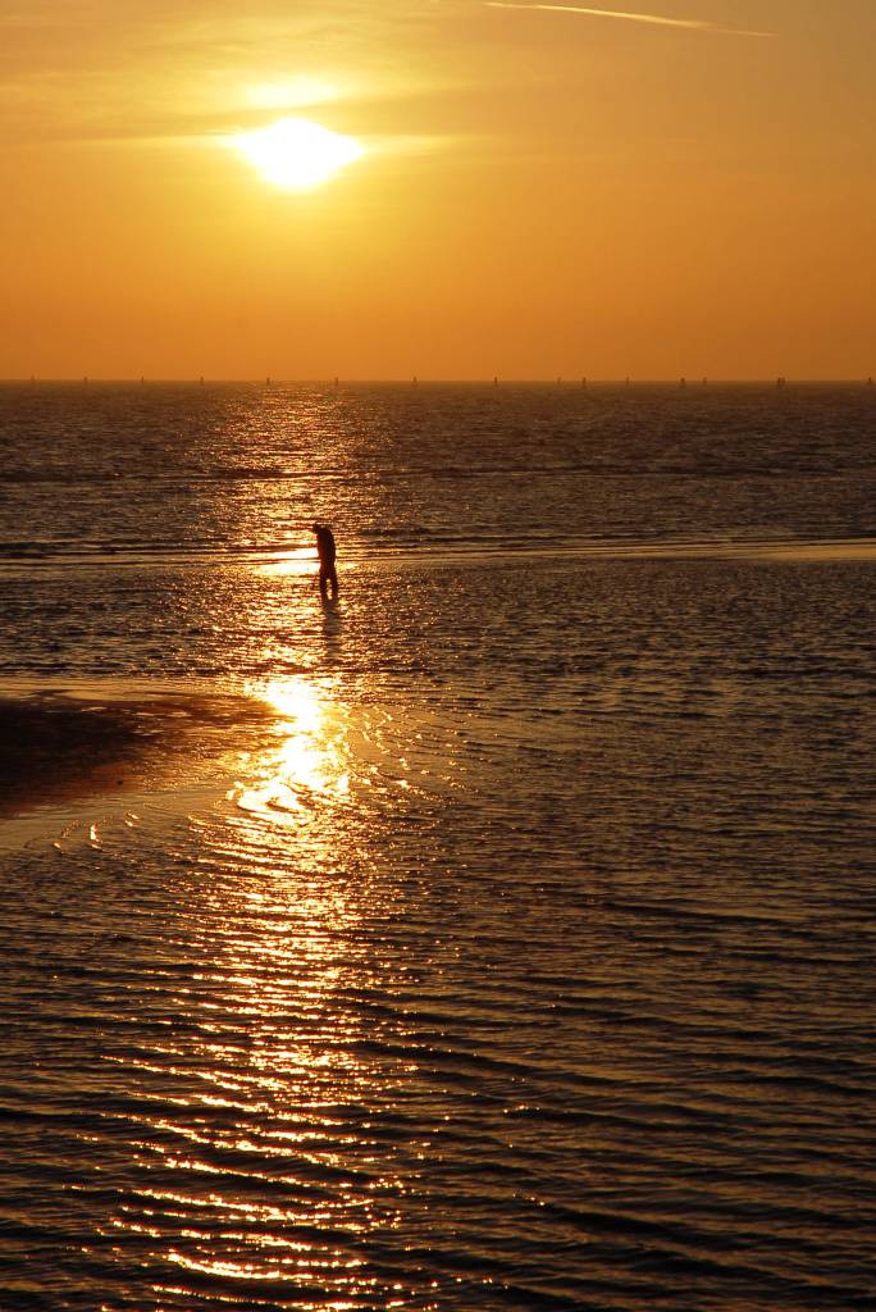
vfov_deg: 19.4
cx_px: 438
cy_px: 656
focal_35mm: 105
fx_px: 3827
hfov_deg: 13.1
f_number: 9
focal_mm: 70
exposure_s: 1/1250
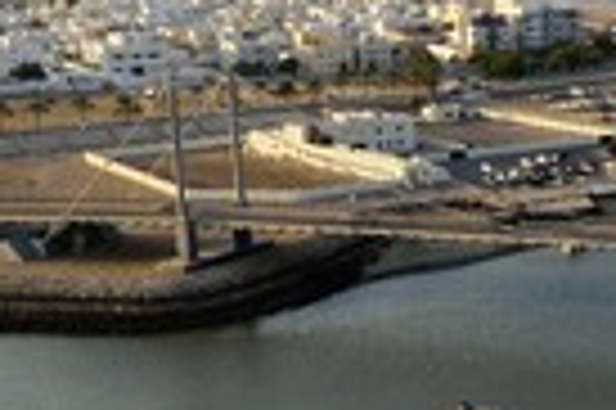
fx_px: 1521
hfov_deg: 20.6
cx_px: 834
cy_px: 167
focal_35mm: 89
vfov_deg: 15.3
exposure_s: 1/200
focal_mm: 29
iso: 200
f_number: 10
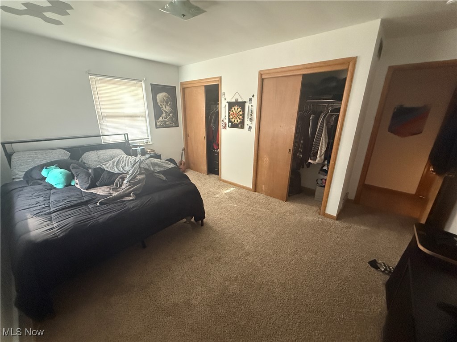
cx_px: 228
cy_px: 171
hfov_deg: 102.1
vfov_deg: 85.7
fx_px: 185
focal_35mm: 14
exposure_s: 1/60
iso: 1000
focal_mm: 2.22
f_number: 2.2
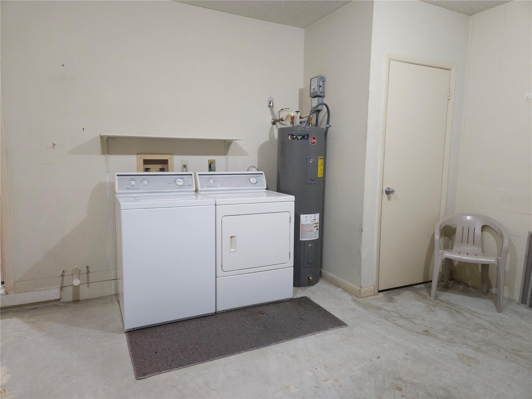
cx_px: 266
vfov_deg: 58.9
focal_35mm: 23
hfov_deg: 73.9
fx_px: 353
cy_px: 200
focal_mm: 5.4
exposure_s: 1/30
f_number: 1.8
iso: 320
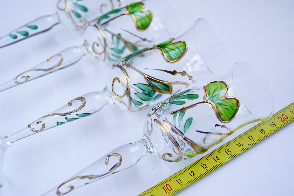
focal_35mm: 39
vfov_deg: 34.3
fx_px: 319
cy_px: 98
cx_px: 147
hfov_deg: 49.5
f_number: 4.5
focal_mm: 26
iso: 640
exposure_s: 1/60
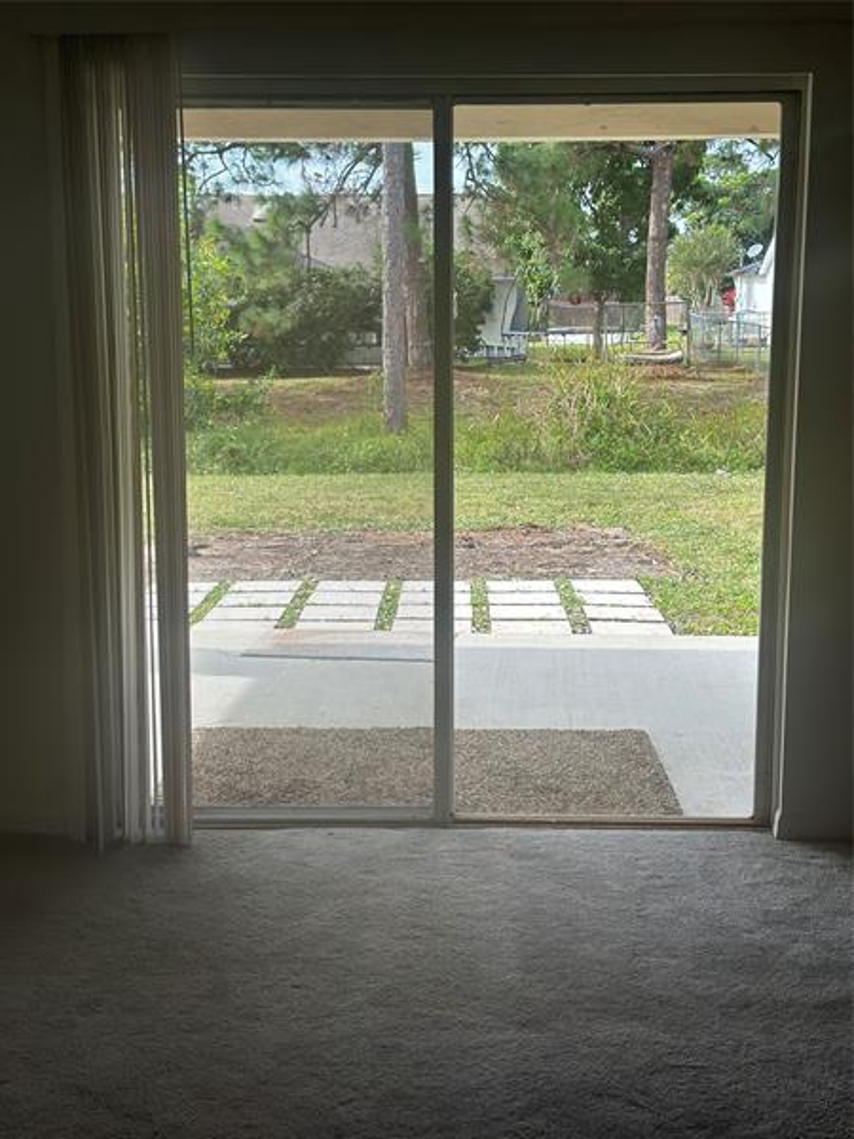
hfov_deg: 30.3
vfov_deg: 39.7
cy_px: 570
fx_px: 1579
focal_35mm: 48
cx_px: 427
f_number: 1.78
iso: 80
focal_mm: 6.86
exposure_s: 1/990
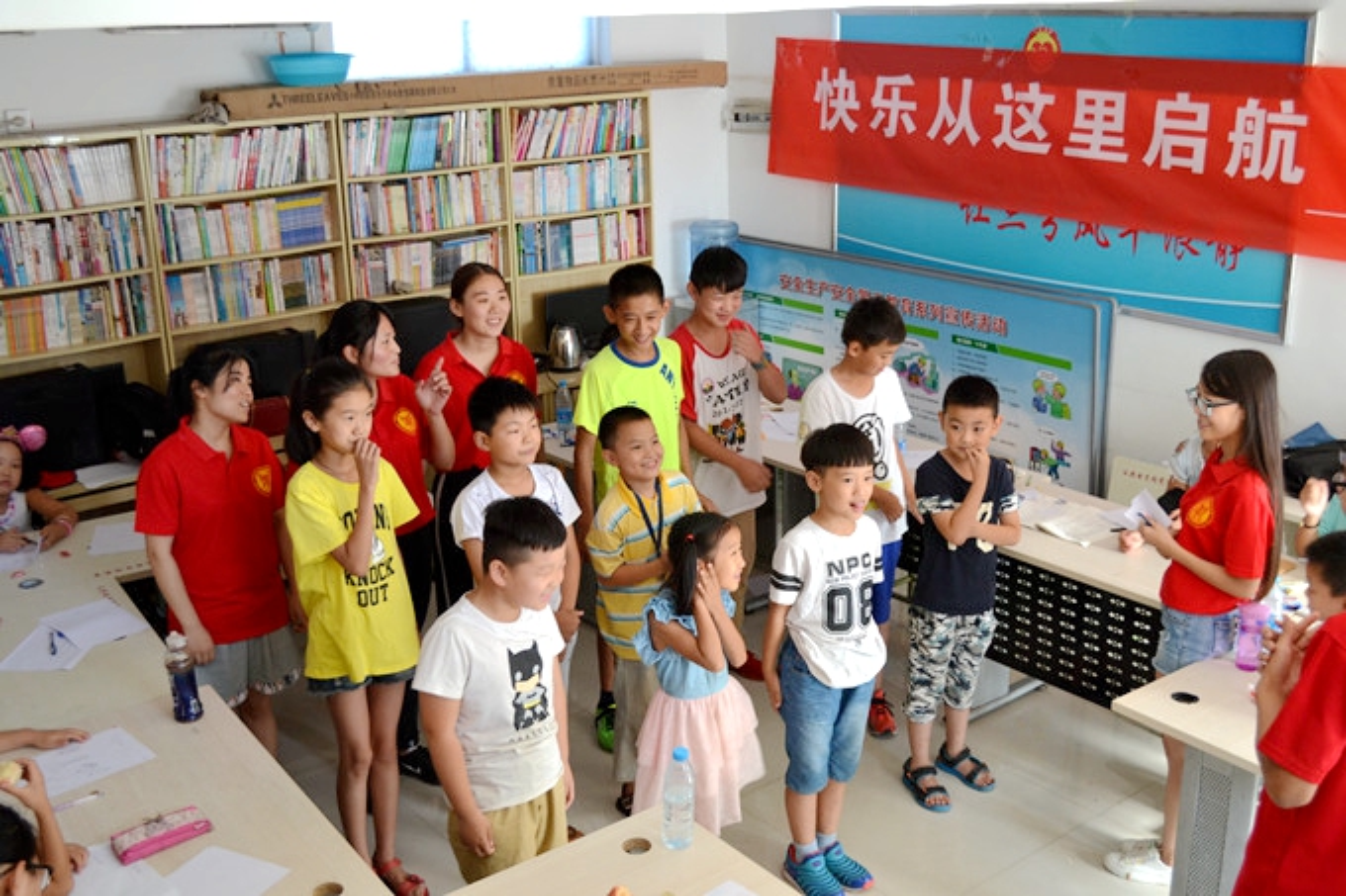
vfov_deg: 36.9
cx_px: 673
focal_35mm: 36
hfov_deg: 53.1
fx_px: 1346
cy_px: 448
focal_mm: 24
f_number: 4
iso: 400
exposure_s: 1/50
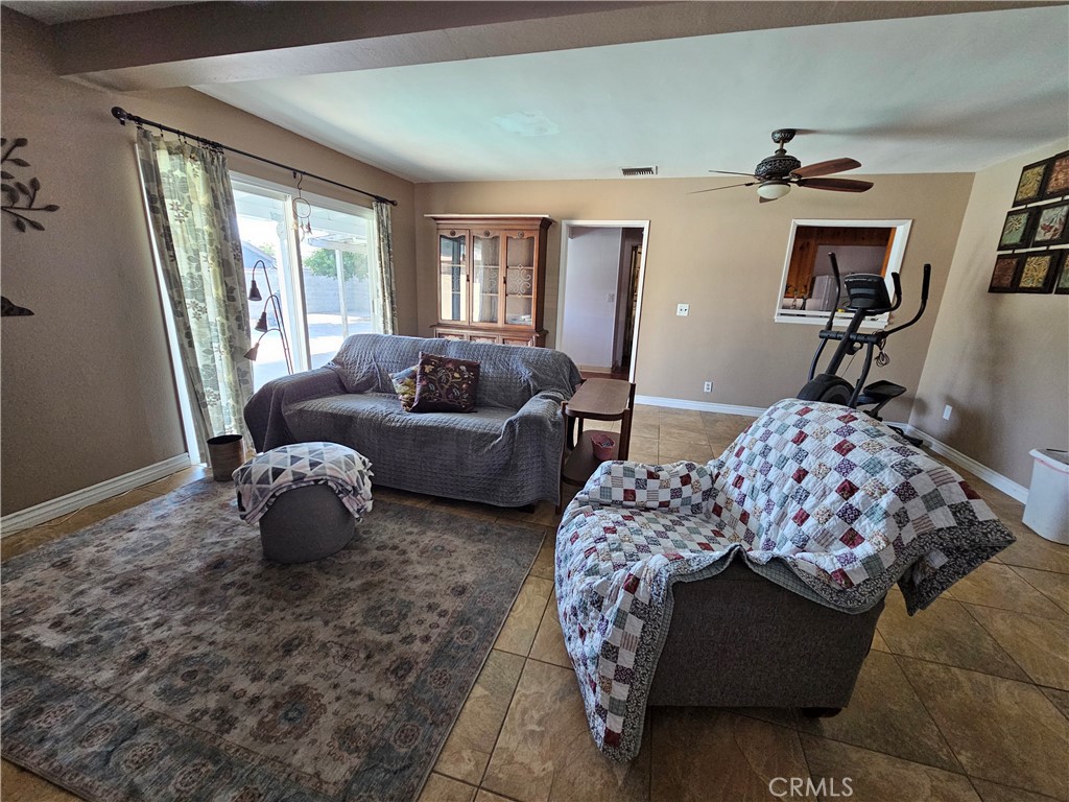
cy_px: 401
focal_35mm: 13
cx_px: 534
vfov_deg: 89.9
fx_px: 401
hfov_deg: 106.2
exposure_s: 1/60
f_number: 2.2
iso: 400
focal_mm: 2.2
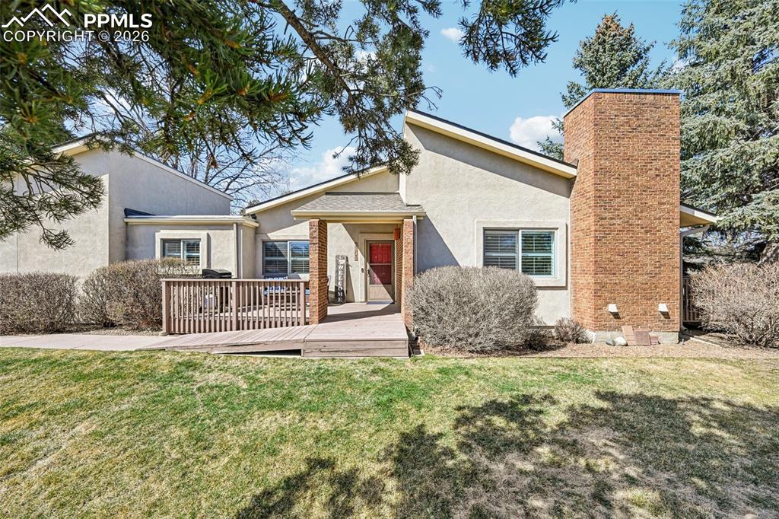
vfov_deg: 81.2
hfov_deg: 104.3
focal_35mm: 14
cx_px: 390
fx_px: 303
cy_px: 260
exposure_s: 1/40
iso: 64
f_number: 11
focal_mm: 14
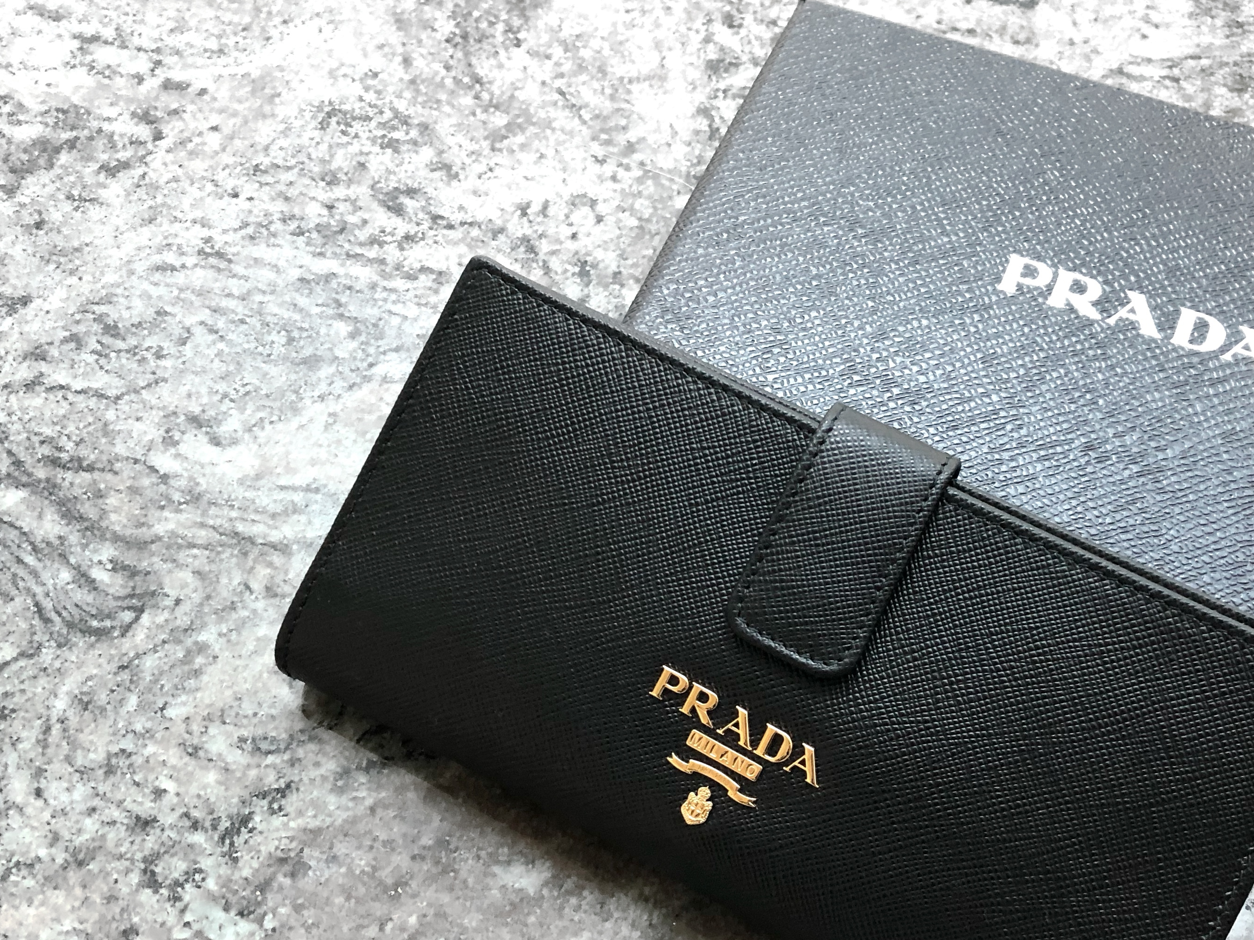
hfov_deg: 44.5
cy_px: 621
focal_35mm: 42
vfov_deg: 34.1
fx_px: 1521
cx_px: 766
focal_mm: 4
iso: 64
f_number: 1.8
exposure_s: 1/15
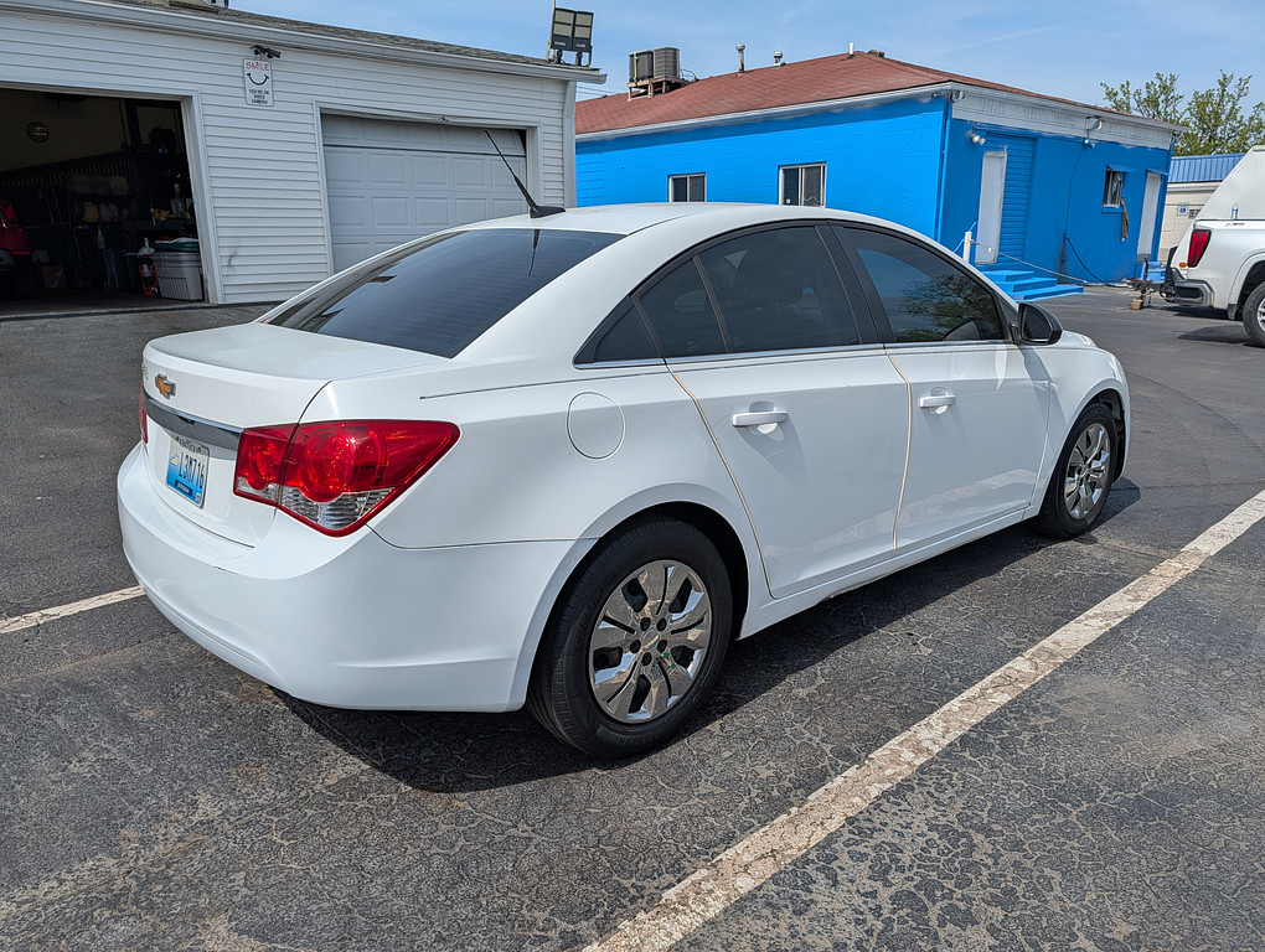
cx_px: 632
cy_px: 476
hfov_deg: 71.5
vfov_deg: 56.9
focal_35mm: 24
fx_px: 878
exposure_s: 1/2024
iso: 21
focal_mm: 6.9
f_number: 1.68
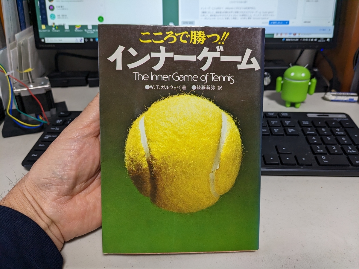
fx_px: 280
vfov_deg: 51.4
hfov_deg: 65.3
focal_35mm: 27
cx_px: 180
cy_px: 134
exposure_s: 1/40
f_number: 1.73
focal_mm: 4.38
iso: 73
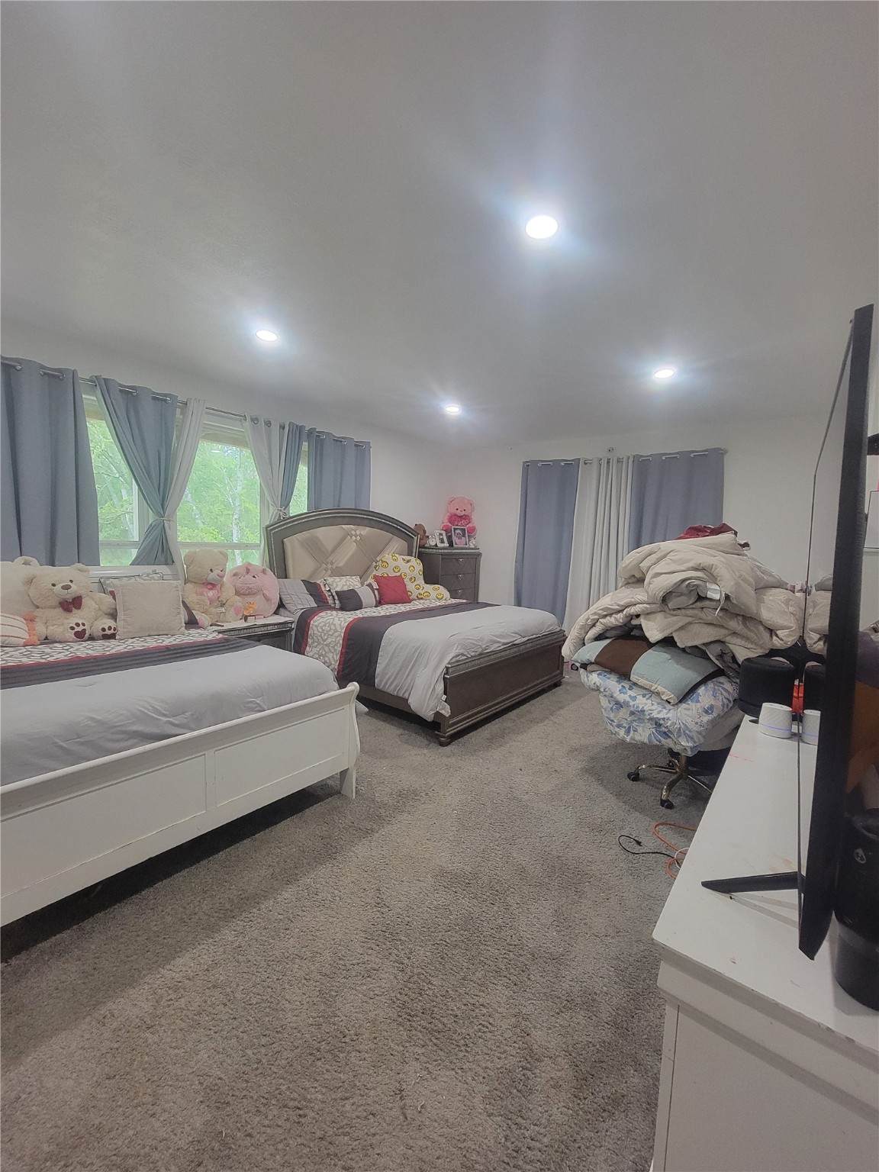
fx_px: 440
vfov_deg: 106.2
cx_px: 440
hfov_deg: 89.9
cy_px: 586
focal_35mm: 13
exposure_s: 1/60
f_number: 2.2
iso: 320
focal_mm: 2.2
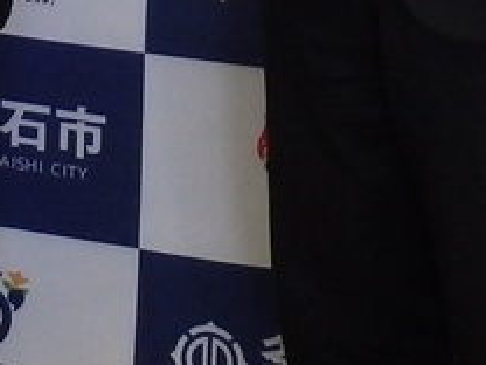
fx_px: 2415
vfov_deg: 7.7
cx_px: 23
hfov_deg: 11.4
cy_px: -657
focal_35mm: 172
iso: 320
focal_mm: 5
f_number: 3.9
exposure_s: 1/30
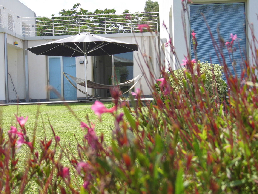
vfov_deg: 26.6
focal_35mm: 55
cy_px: 97
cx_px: 129
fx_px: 410
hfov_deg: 34.9
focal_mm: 9.9
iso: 100
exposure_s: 1/640
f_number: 3.5
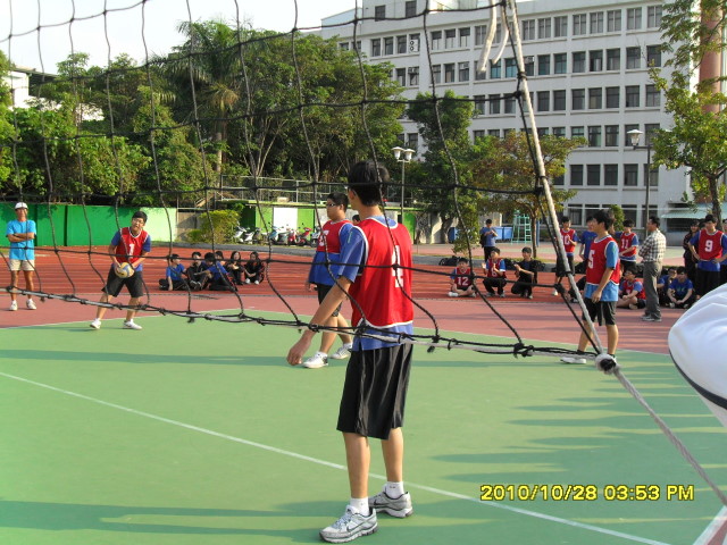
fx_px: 840
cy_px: 272
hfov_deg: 46.8
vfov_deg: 36.0
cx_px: 364
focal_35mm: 40
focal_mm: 7
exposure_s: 1/500
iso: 100
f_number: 3
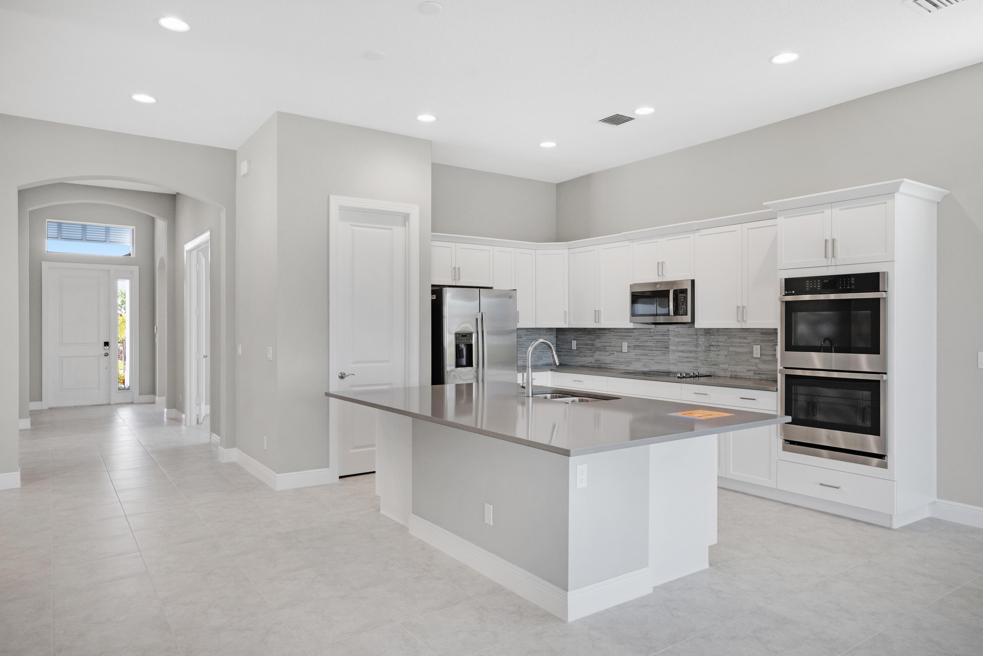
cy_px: 328
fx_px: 601
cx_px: 492
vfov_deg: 57.3
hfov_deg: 78.6
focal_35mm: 22
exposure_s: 1/40
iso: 2000
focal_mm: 22
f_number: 8
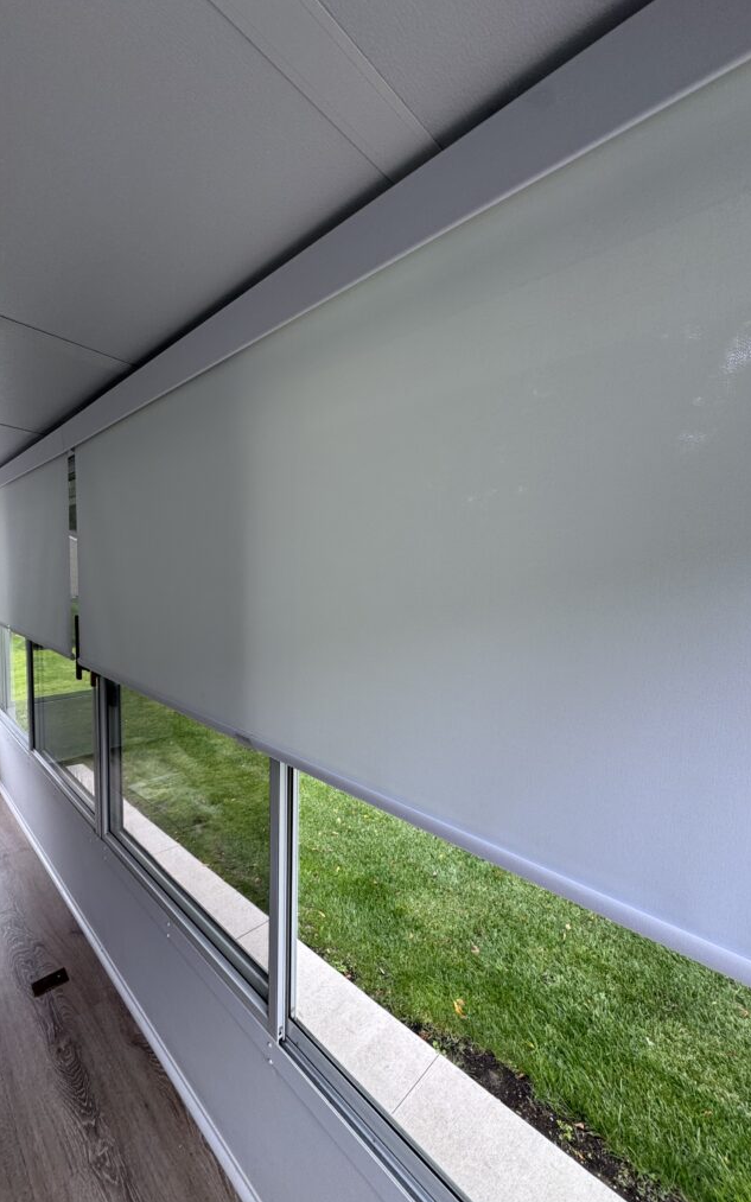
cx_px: 319
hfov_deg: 74.3
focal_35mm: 15
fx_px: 491
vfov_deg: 101.5
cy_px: 605
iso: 40
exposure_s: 1/104
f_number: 2.2
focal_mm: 2.22
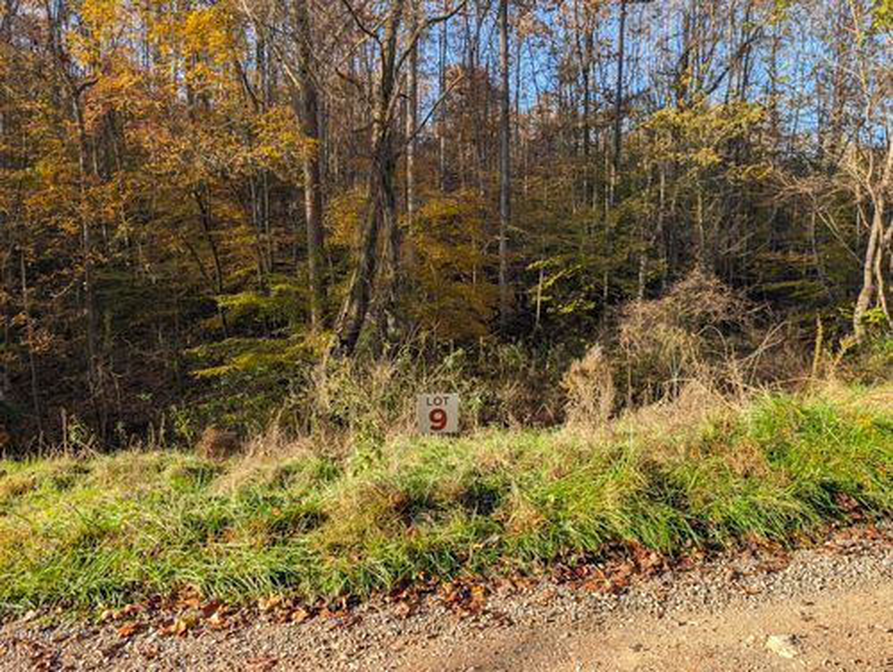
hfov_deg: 71.5
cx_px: 446
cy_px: 336
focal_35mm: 24
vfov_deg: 56.9
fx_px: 620
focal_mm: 6.9
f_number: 1.68
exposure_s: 1/232
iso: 20
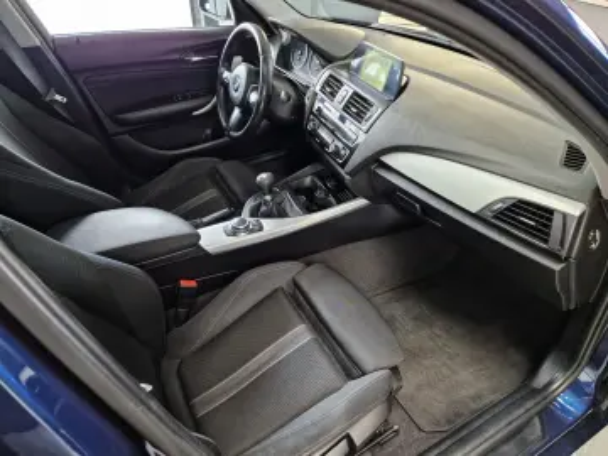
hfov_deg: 73.9
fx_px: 404
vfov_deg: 58.9
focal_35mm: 23
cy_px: 228
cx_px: 304
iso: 400
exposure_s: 1/100
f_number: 1.8
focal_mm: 5.4
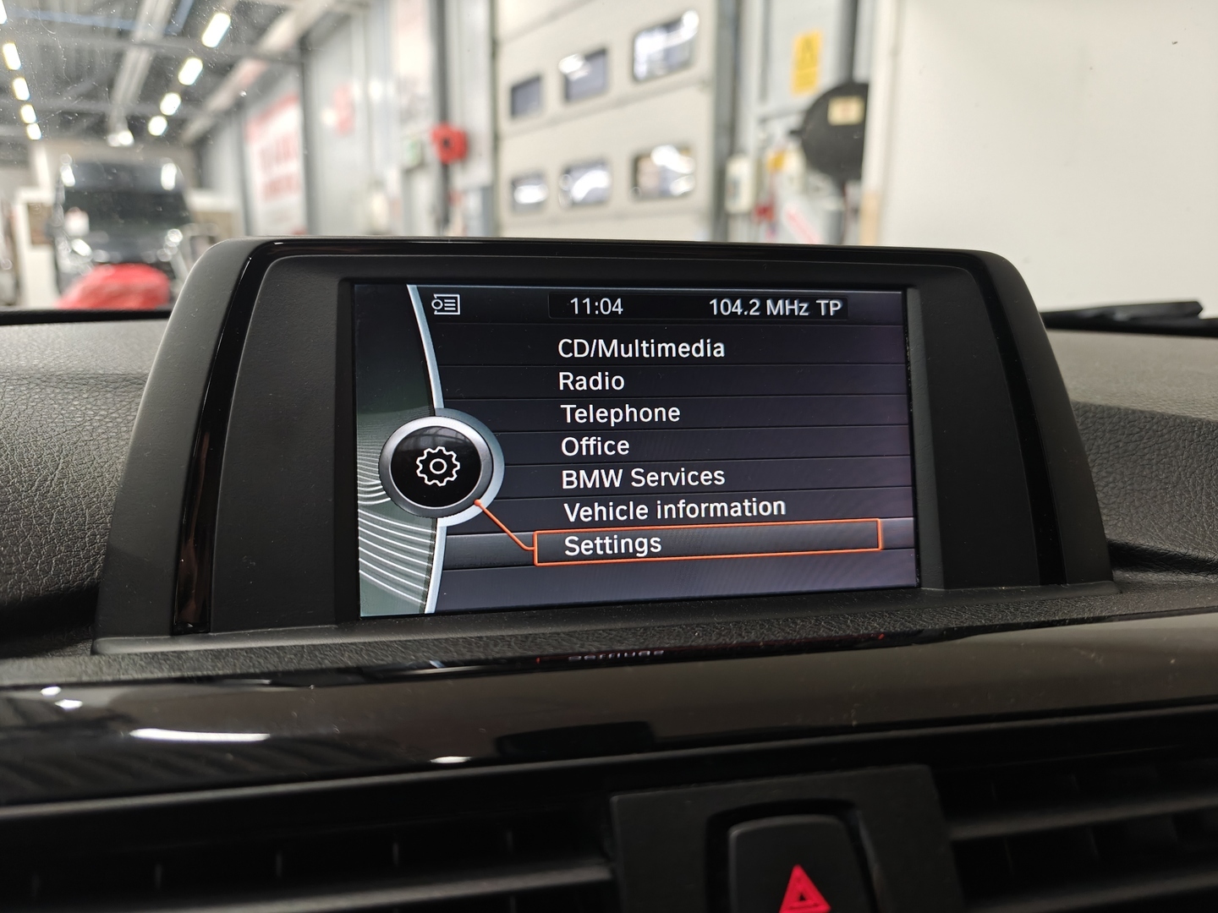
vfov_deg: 58.9
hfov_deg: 73.9
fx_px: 809
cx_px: 609
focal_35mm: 23
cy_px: 456
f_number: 1.6
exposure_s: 1/105
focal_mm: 6.06
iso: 800
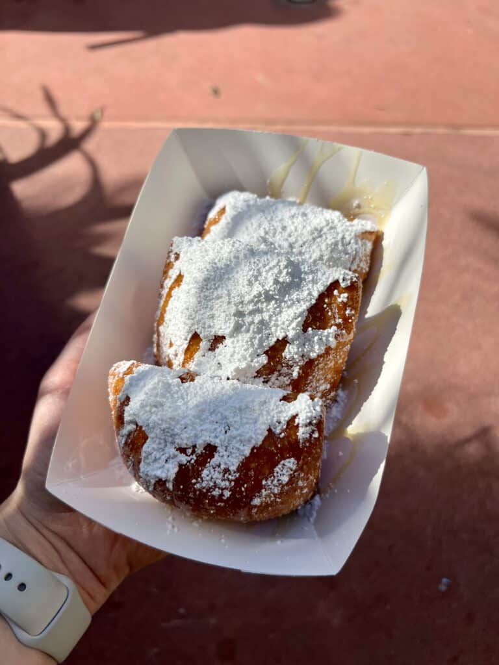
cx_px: 250
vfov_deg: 67.3
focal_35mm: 26
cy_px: 332
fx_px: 500
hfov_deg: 53.1
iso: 50
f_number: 1.5
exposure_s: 1/3968
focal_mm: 5.7
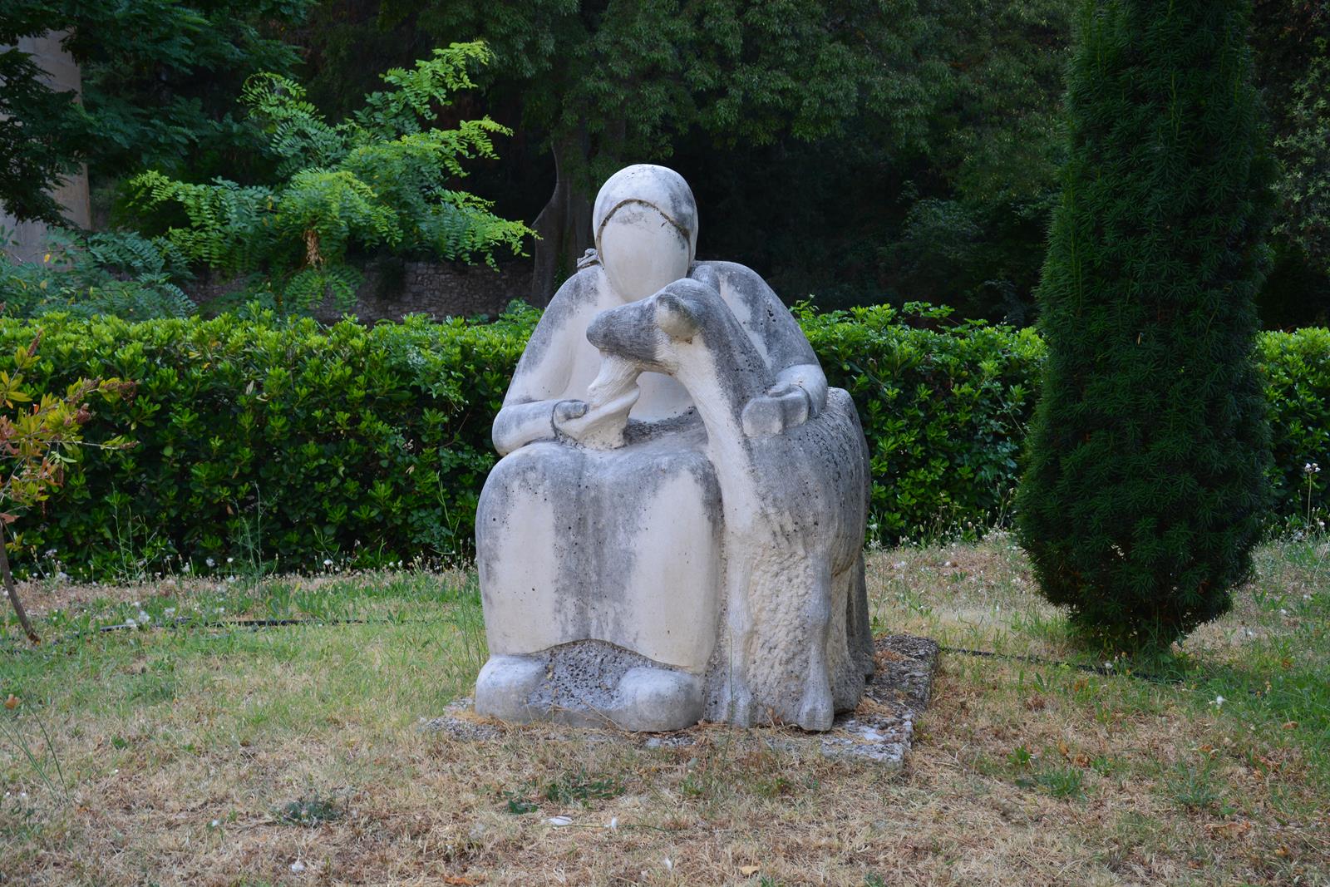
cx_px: 665
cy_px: 444
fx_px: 1663
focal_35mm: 45
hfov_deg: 43.6
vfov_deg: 29.9
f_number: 10
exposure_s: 1/10
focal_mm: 30
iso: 200
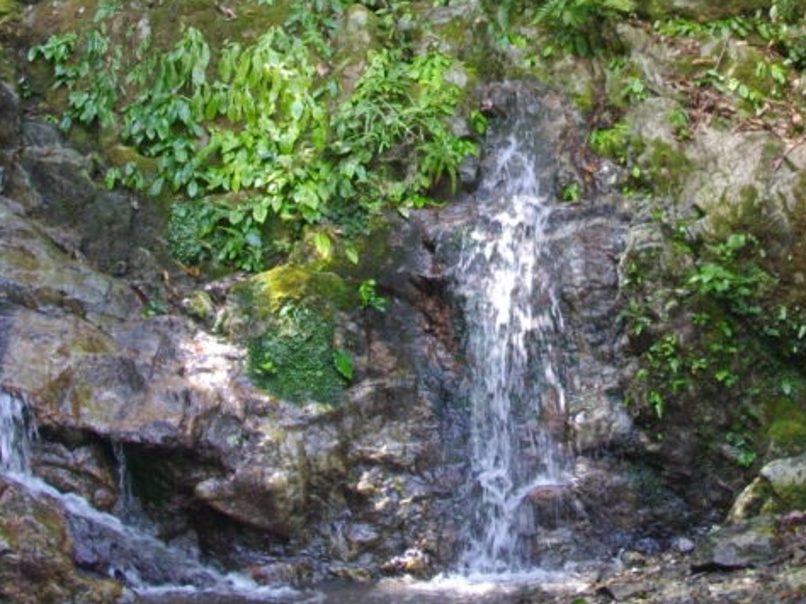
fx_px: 1862
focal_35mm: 80
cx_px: 481
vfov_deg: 18.1
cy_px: 48
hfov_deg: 24.4
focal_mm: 6.2
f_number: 2.8
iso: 200
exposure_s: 1/80
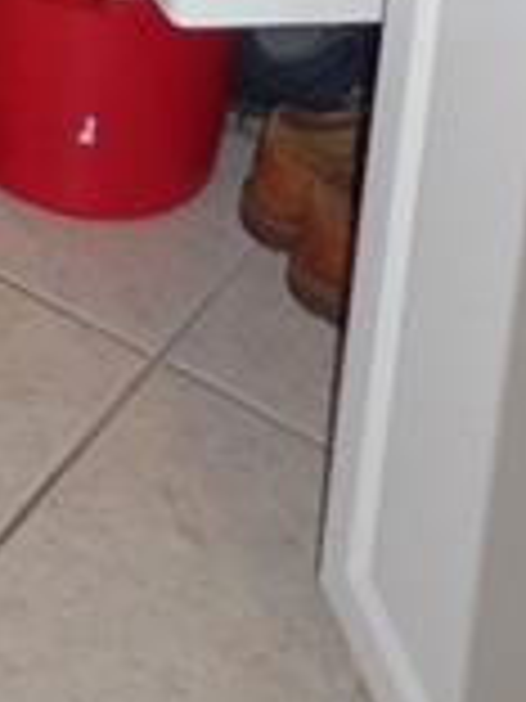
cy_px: -896
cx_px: -584
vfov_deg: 13.2
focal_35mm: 118
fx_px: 2391
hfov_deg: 11.2
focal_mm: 4
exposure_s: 1/90
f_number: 3.2
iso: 120
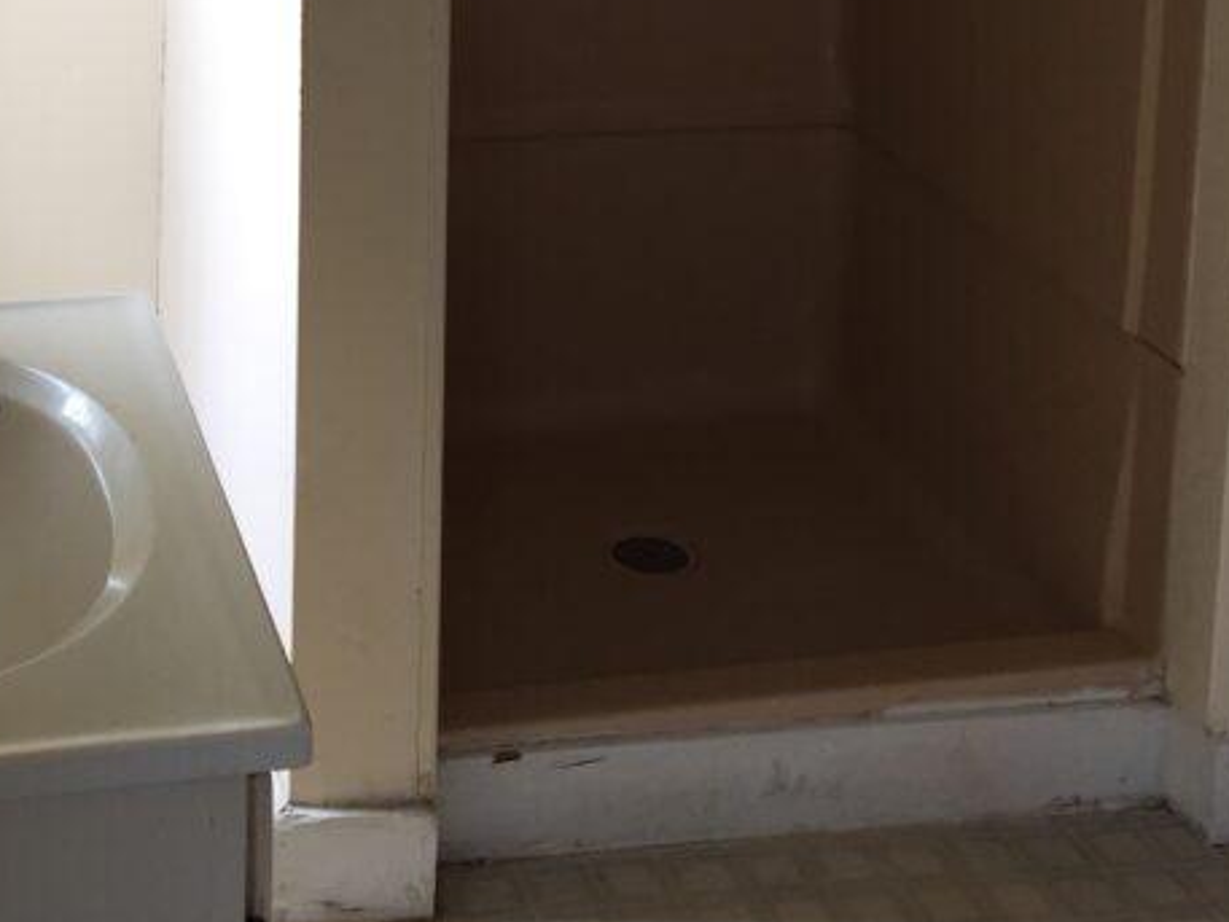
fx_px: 2308
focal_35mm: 65
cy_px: -301
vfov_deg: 20.5
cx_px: 363
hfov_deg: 29.5
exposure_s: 1/60
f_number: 2.2
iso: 40
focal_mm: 4.15
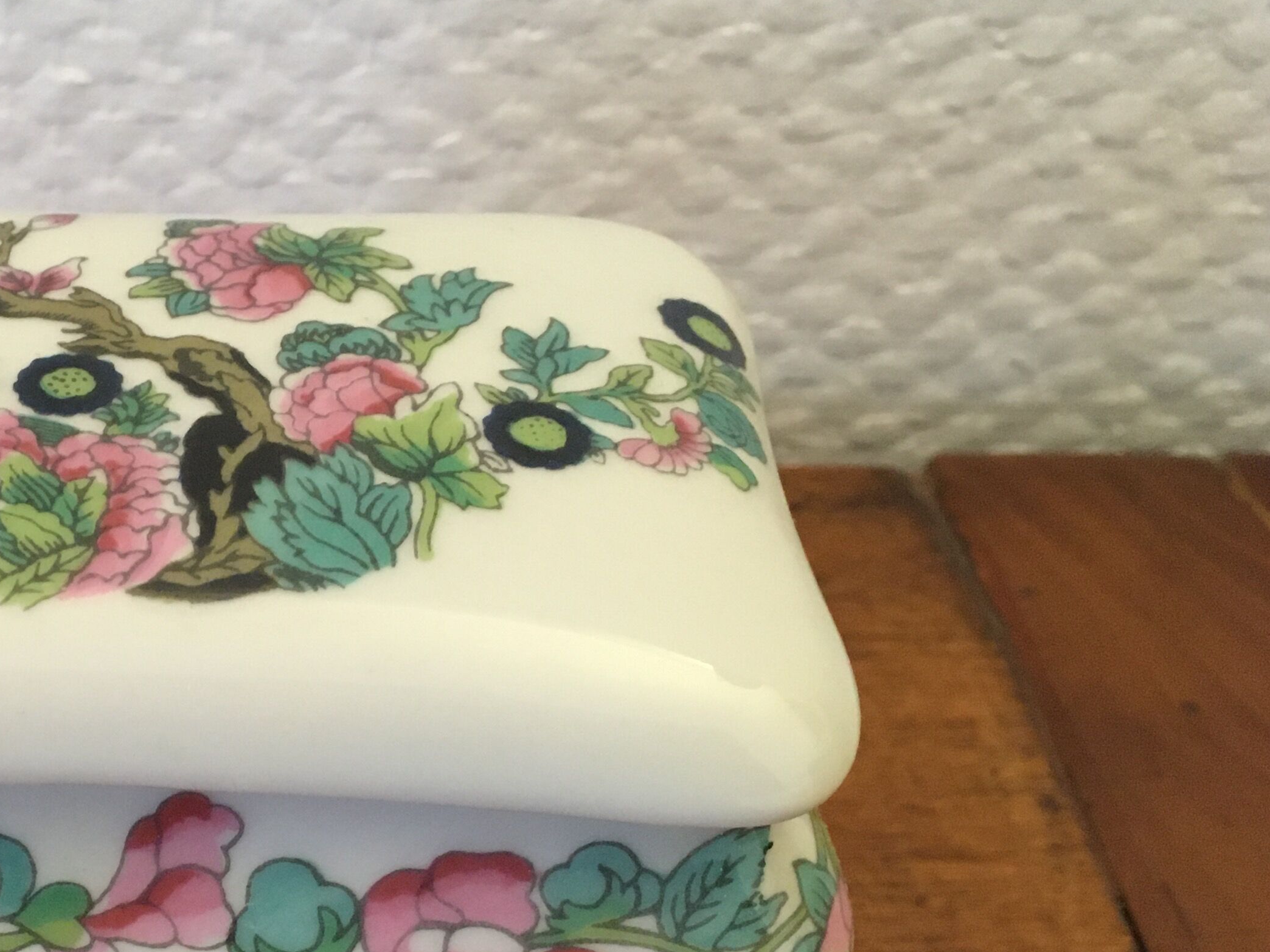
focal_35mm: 56
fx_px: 2055
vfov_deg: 25.8
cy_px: 692
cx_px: 103
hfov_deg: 32.5
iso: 200
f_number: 2.2
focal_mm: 4.15
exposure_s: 1/17
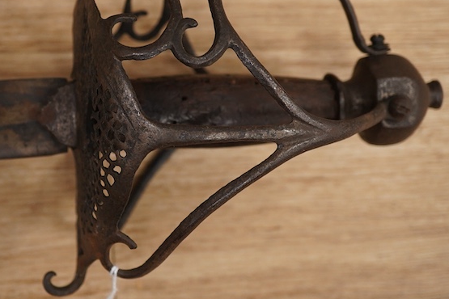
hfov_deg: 27.5
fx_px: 910
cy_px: 120
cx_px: 139
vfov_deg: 18.7
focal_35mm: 73
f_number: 6.3
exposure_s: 1/125
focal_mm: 30
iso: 1250
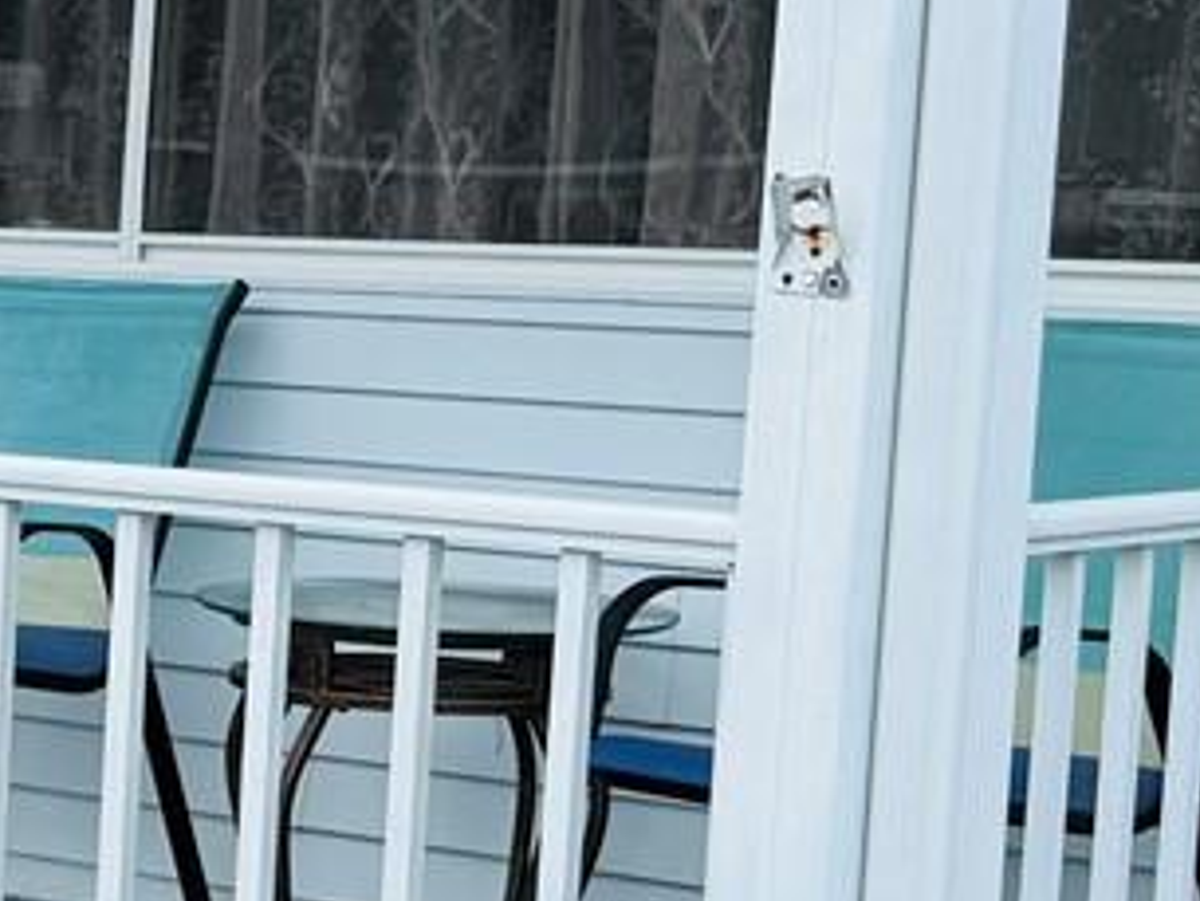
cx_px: -893
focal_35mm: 126
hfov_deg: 14.0
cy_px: 720
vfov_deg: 11.7
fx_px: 4370
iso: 80
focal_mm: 6.76
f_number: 1.78
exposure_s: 1/2604
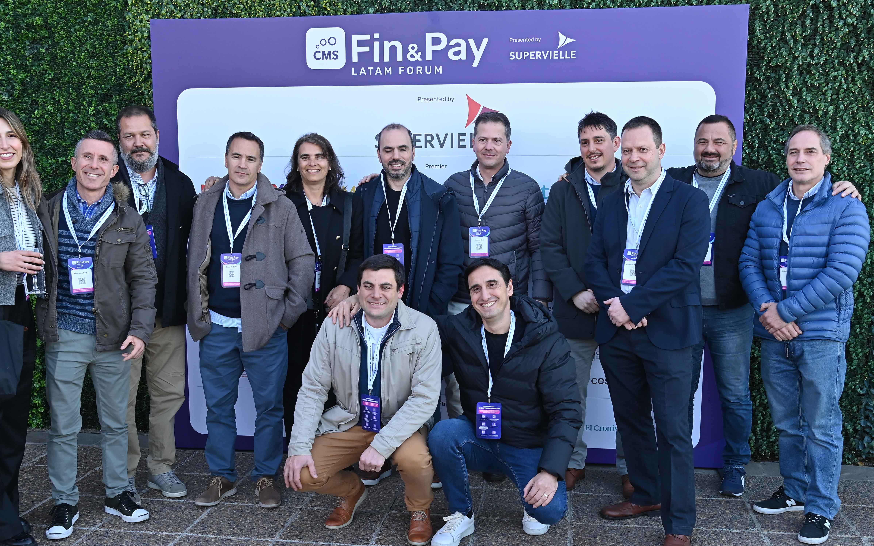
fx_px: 953
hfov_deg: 49.3
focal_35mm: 40
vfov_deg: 31.9
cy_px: 324
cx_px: 418
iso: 400
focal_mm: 31
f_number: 6.3
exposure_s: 1/200
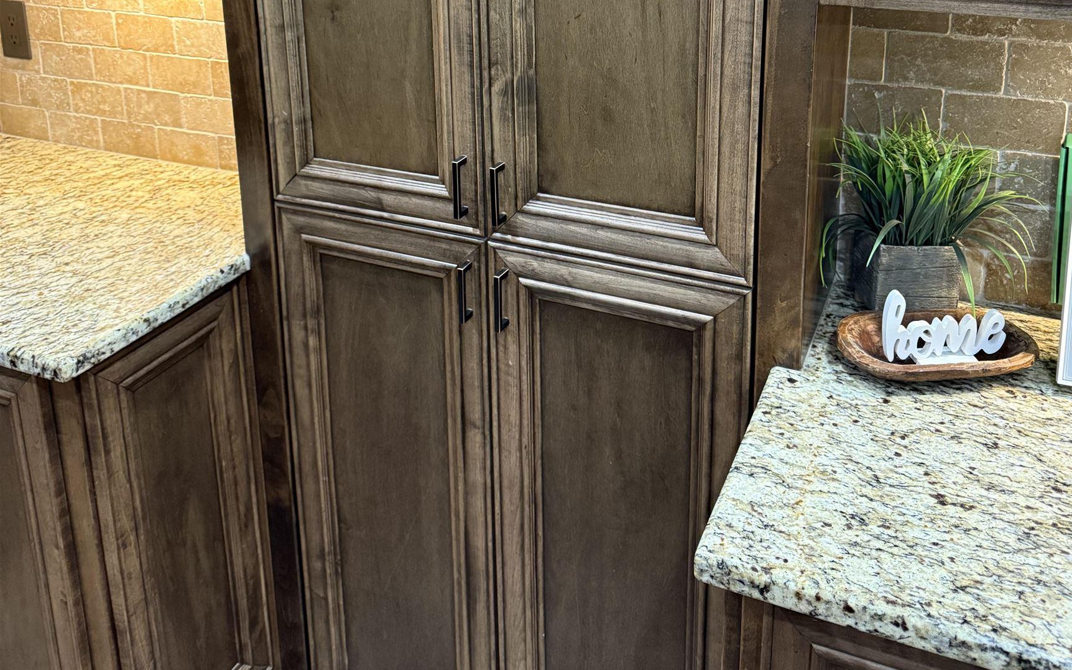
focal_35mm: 34
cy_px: 63
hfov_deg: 56.7
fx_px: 993
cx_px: 537
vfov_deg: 35.0
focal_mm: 6.76
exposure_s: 1/60
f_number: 1.78
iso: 640
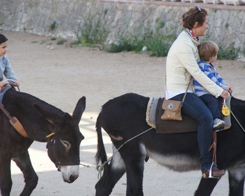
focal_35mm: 342
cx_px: 143
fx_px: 2479
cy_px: 98
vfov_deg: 4.5
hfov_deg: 5.7
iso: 500
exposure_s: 1/320
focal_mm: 200
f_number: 6.3
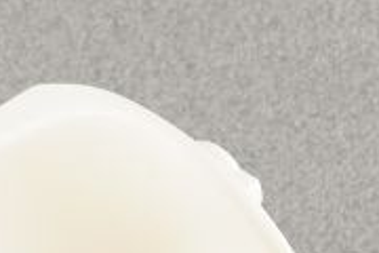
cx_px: -17
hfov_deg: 12.1
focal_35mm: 167
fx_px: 1758
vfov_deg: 8.1
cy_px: 364
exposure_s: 1/125
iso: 1600
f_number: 9
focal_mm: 50
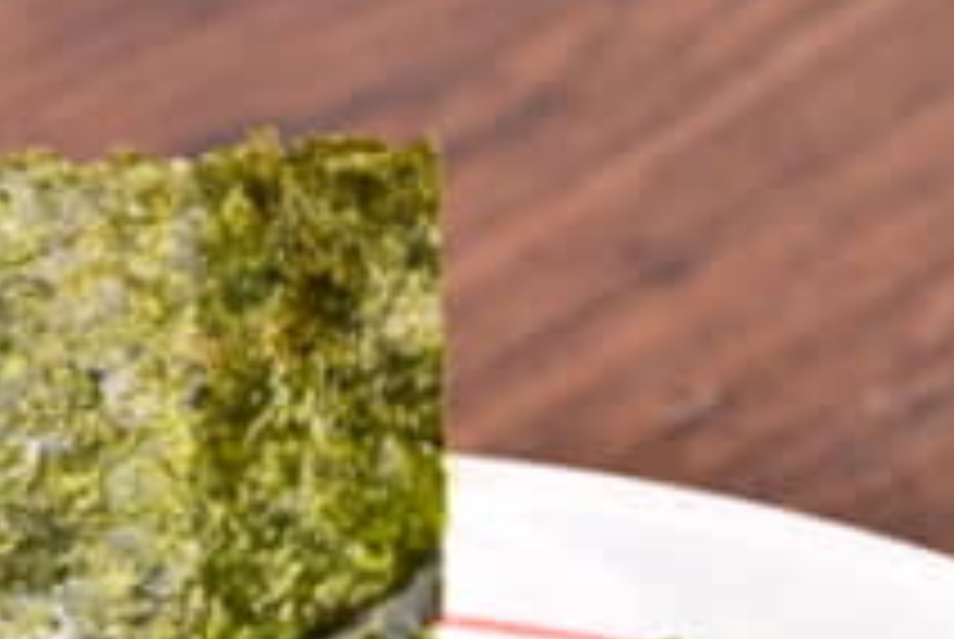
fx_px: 9474
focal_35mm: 357
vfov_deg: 3.8
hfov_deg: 5.8
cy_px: 1510
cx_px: 207
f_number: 10
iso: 320
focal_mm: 74
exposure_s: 1/60
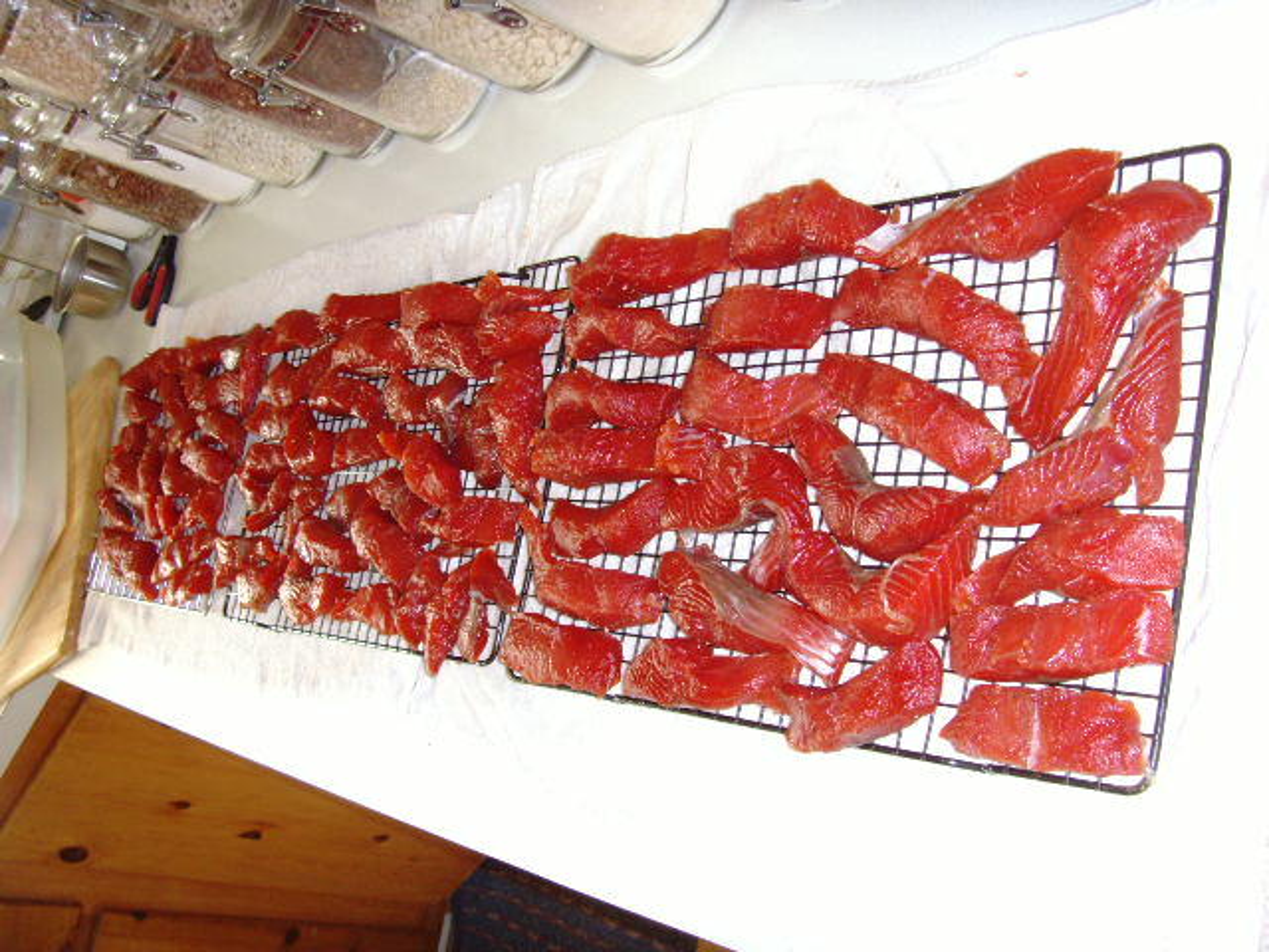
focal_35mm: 39
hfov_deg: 47.9
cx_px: 634
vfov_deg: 36.8
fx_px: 1430
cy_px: 476
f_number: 3.5
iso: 200
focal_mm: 6.6
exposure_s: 1/45
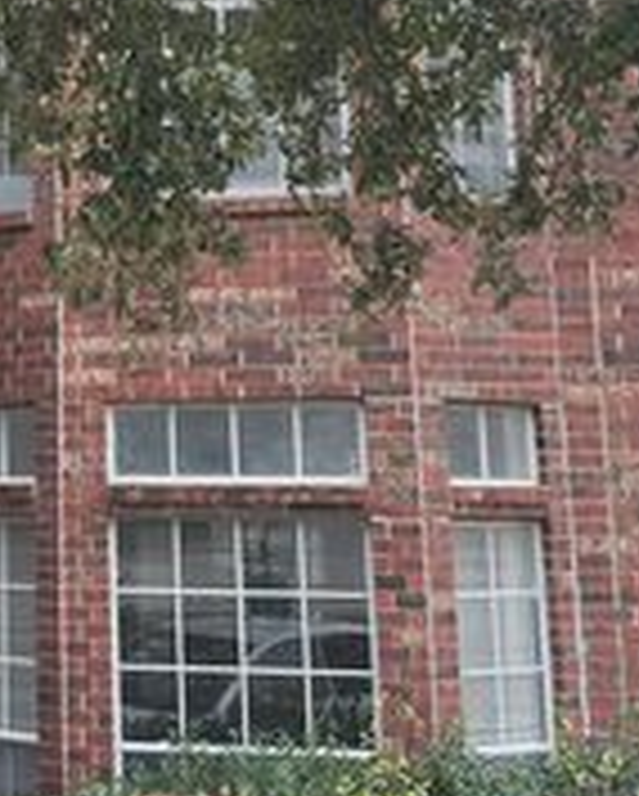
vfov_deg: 28.3
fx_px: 1558
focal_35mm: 66
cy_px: 196
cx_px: -36
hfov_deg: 22.1
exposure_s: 1/393
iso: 80
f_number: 1.78
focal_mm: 6.86
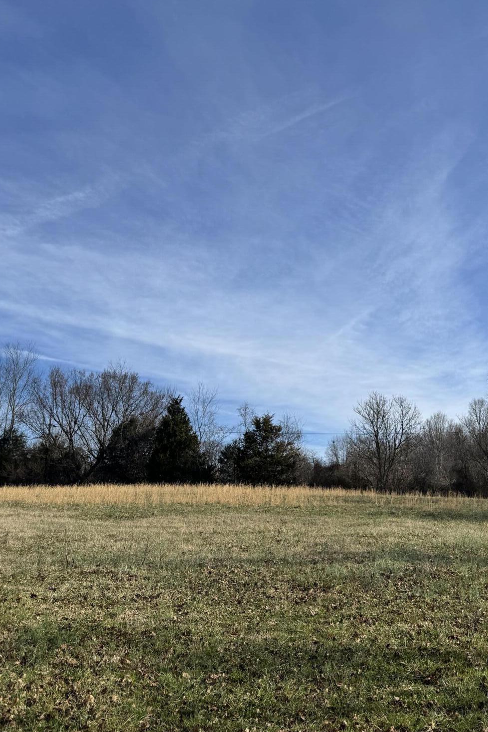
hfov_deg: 37.8
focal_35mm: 34
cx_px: 371
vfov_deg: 55.8
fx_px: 691
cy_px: 366
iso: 80
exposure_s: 1/5348
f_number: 1.78
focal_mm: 6.76
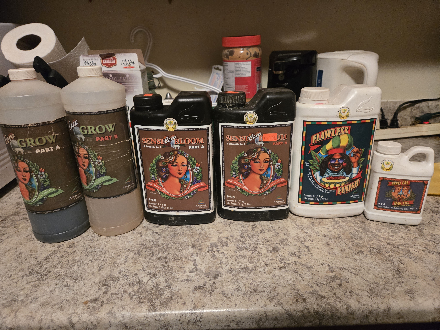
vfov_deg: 58.9
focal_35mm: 23
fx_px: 292
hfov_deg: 73.9
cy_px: 165
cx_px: 220
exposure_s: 1/60
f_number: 1.8
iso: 1000
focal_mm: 5.4
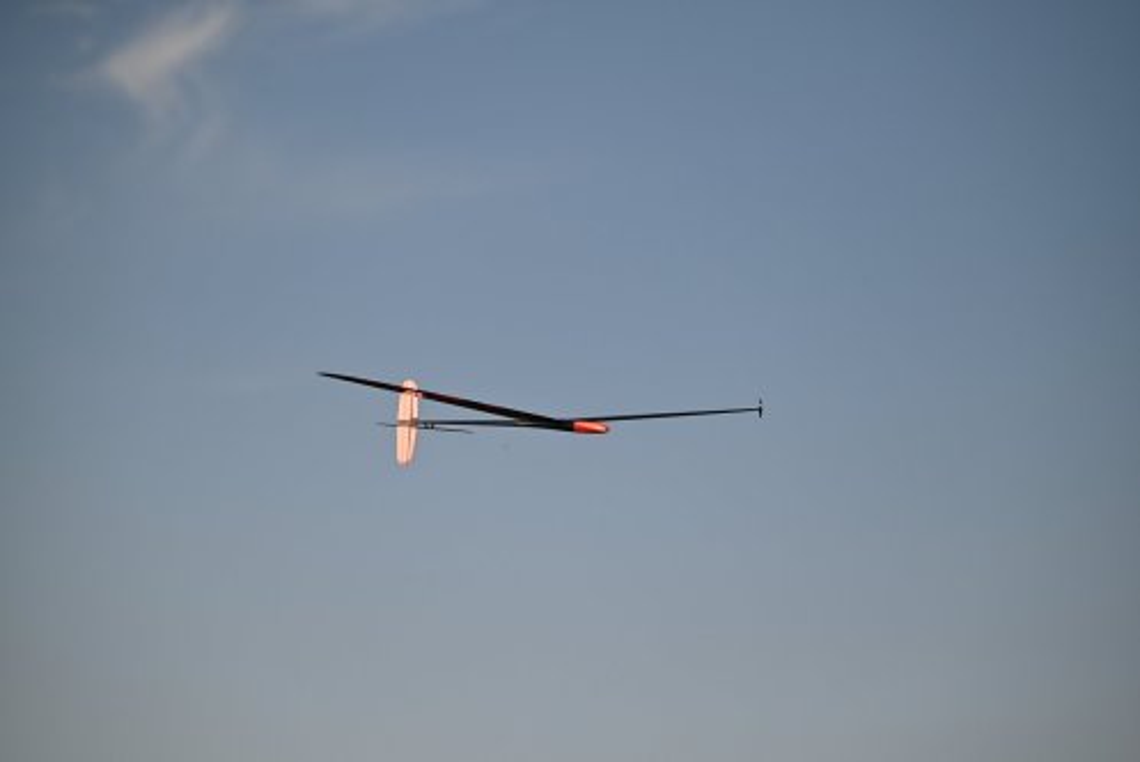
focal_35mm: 250
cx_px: 570
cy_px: 381
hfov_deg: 8.2
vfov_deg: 5.5
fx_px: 7921
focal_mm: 250
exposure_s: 1/5000
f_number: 7.1
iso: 640
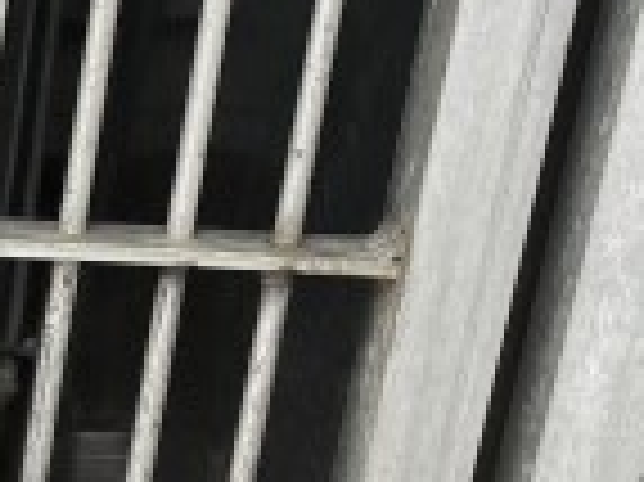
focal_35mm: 128
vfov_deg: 11.2
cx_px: -594
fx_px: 2379
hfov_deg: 13.5
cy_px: 662
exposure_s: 1/211
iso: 32
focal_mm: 4.2
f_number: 1.6
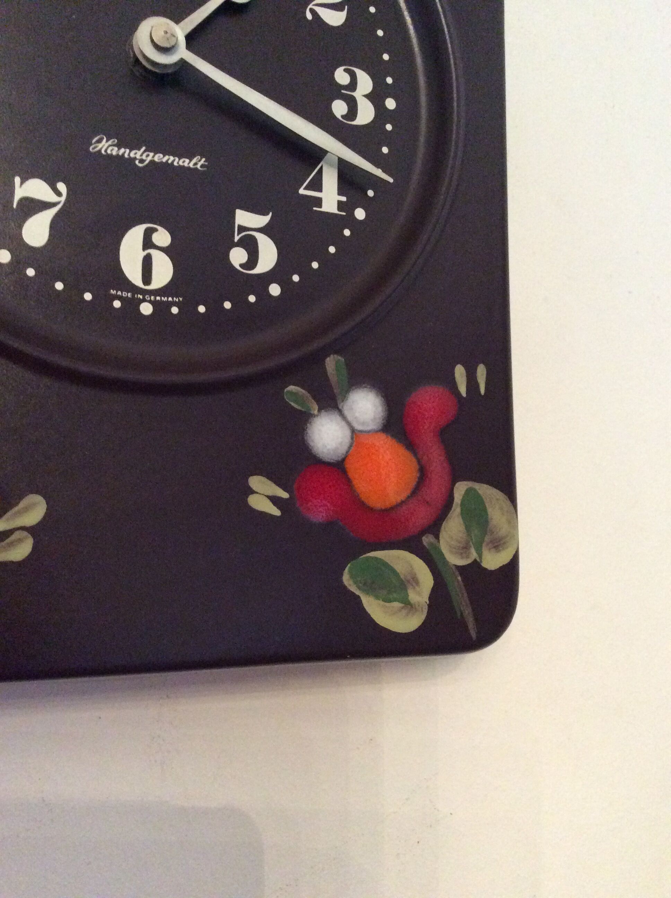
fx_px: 829
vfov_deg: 56.9
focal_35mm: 32
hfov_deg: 44.1
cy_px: 449
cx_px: 336
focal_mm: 3.3
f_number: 2.4
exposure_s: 1/17
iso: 400
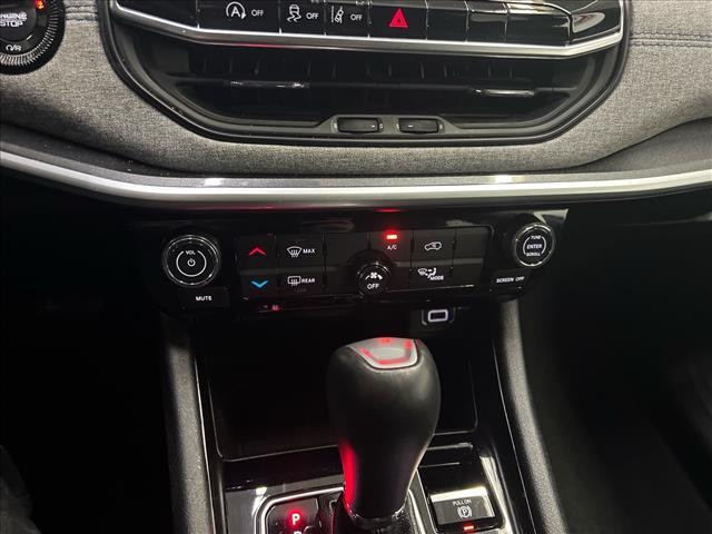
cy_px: 267
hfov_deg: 67.3
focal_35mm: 26
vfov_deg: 53.1
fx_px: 535
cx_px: 356
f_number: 1.5
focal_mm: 5.7
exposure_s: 1/30
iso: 640
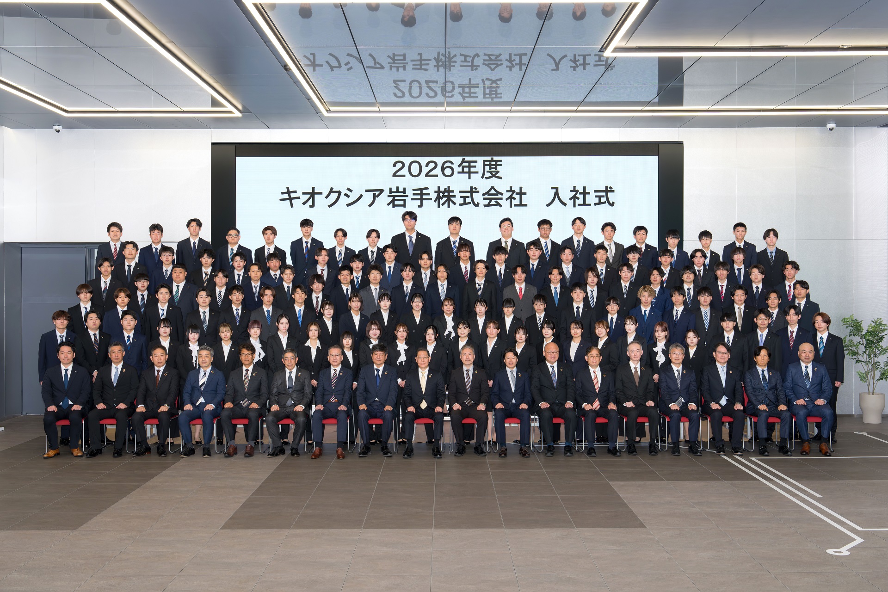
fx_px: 888
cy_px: 296
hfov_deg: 53.1
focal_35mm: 36
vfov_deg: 36.9
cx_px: 444
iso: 640
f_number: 8
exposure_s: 1/60
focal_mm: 36
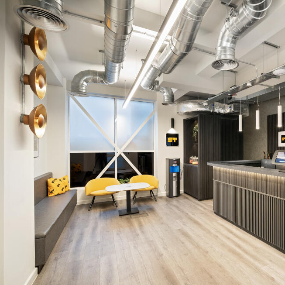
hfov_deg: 68.8
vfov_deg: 74.8
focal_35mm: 20
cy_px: 149
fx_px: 186
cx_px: 221
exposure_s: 1/10
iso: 800
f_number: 9
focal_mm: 15
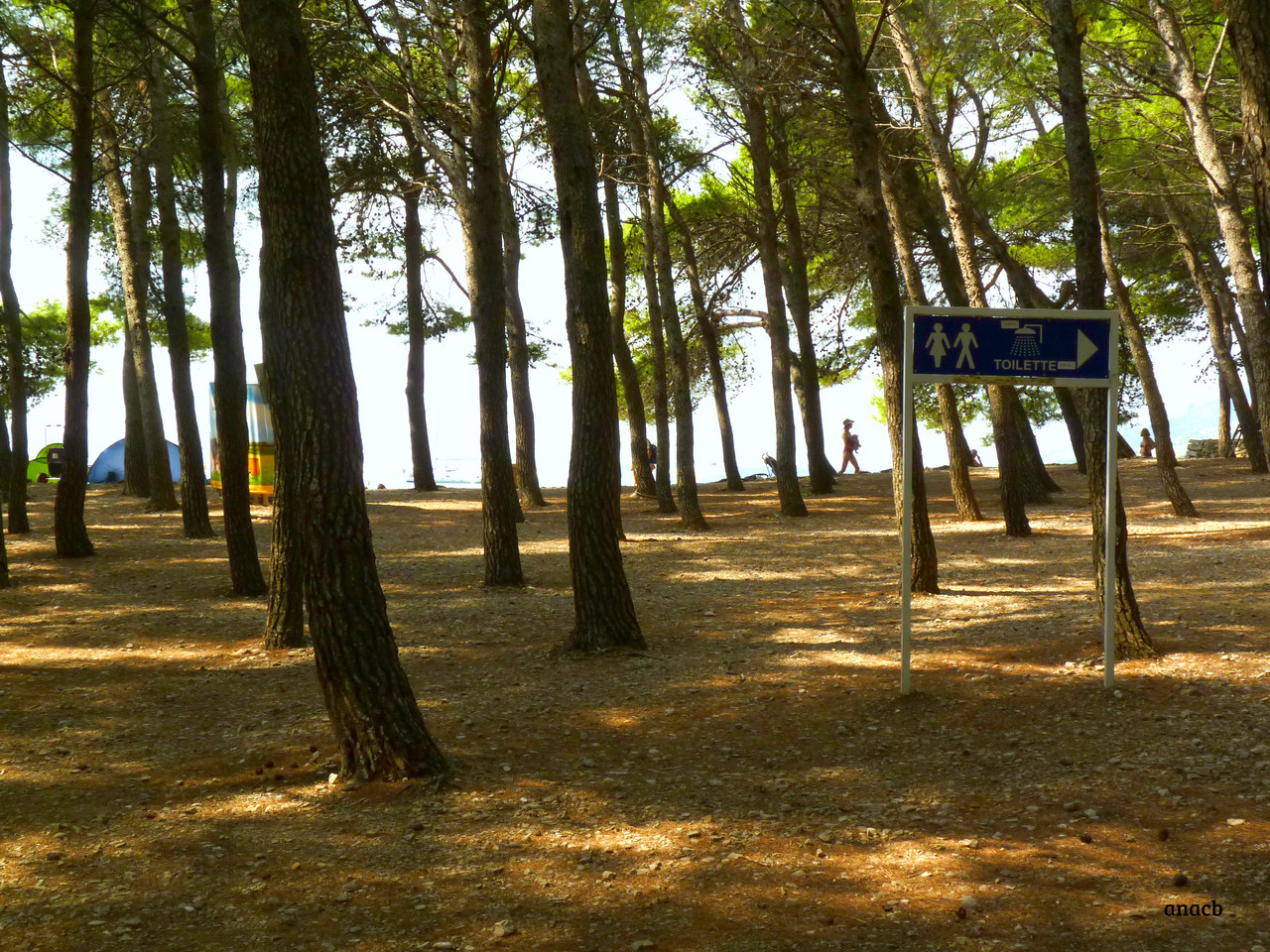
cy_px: 476
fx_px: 1651
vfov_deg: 32.2
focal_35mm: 45
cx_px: 635
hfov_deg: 42.1
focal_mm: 8
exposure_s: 1/250
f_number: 5.6
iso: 80
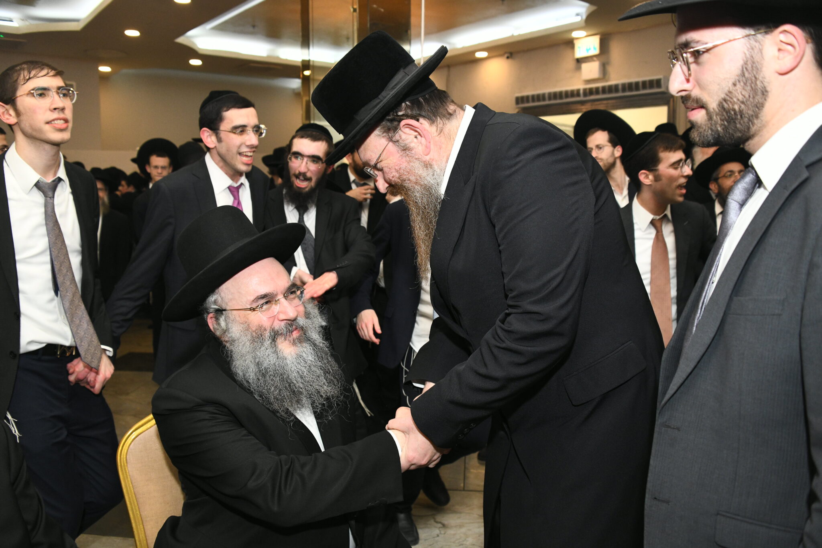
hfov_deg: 65.5
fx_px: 639
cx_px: 411
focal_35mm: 28
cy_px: 274
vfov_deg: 46.4
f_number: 5.6
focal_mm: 28
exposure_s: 1/250
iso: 2000
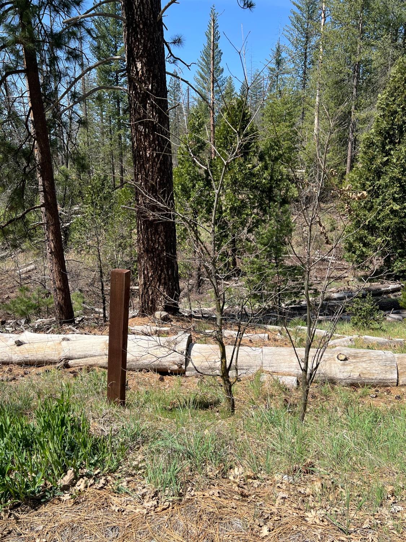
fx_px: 407
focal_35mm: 26
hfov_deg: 53.1
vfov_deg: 67.3
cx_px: 203
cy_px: 271
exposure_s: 1/2571
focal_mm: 5.7
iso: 50
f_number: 1.5
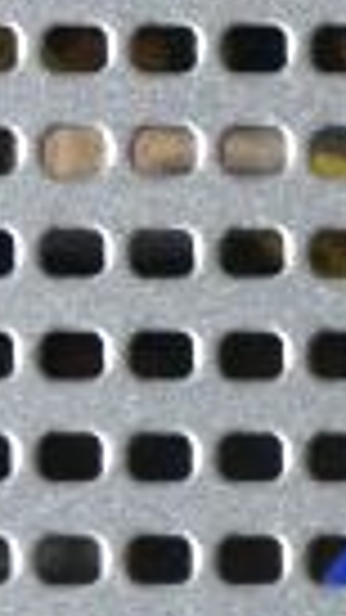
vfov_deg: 2.8
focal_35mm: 779
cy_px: 384
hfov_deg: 1.6
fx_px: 12714
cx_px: 957
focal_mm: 61
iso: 3200
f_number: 5.2
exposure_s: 1/15
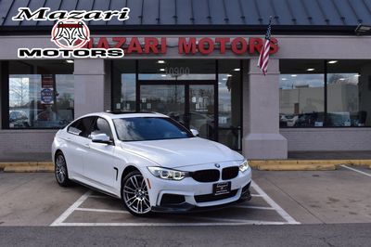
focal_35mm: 42
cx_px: 186
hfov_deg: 46.4
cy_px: 124
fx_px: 432
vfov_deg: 31.8
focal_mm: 28
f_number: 11
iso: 400
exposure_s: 1/400
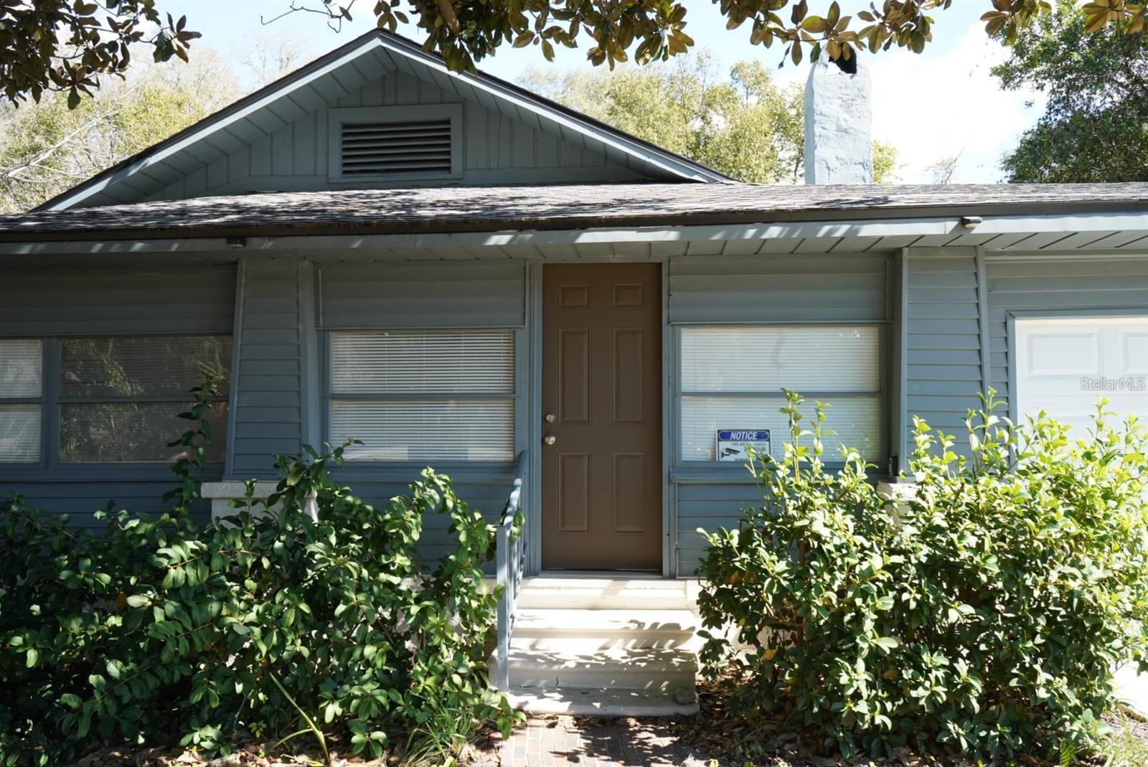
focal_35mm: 28
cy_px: 384
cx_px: 574
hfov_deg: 65.4
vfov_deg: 46.5
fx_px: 893
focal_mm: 28
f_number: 13
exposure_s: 1/320
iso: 2000
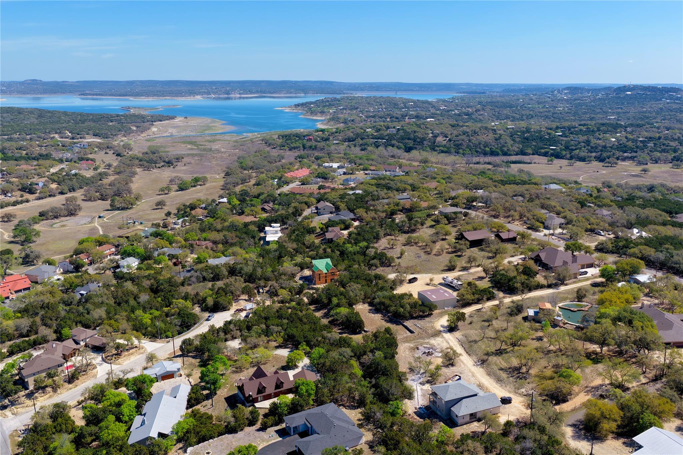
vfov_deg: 46.4
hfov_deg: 65.5
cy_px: 228
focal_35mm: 28
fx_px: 531
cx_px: 342
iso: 250
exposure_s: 1/3200
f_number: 2.8
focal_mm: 14.45
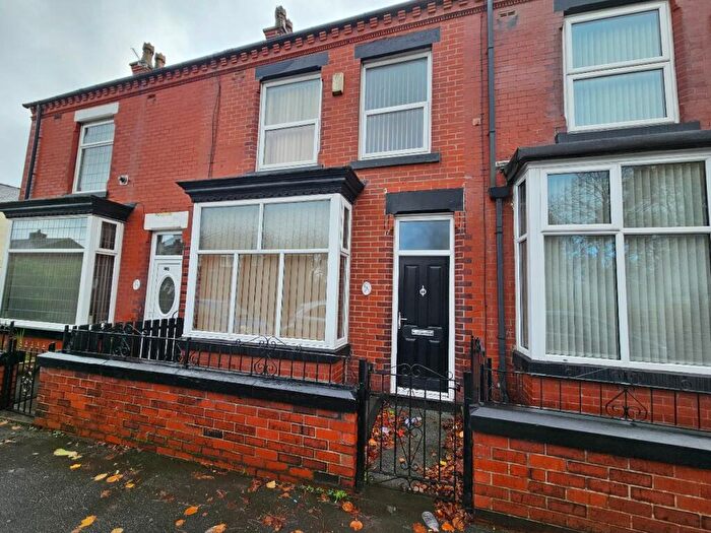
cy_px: 266
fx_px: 267
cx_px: 356
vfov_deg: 89.9
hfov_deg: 106.2
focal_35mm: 13
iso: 50
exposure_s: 1/396
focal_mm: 2.2
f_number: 2.2
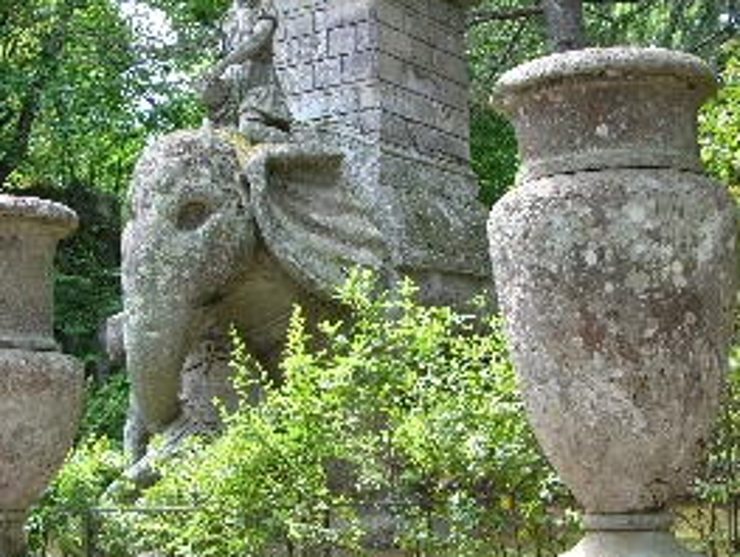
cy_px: 287
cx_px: 383
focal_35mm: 65
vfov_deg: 22.6
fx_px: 1391
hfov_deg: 29.8
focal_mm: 7.8
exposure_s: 1/109
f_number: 2.8
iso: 50
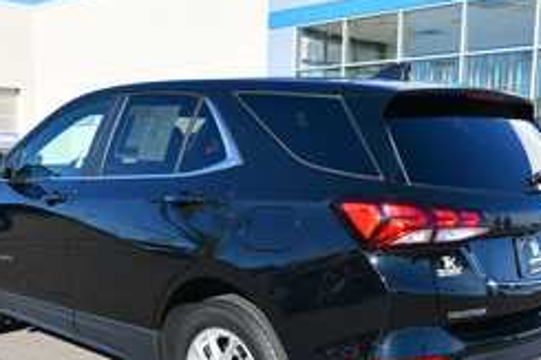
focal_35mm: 49
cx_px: 256
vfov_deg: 27.3
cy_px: 251
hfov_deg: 40.4
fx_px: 736
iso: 125
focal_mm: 20
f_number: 8
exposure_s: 1/250
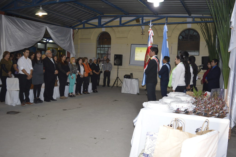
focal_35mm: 32
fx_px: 206
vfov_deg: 41.6
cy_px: 78
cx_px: 118
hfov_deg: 59.5
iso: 400
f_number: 4
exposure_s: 1/60
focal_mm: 21
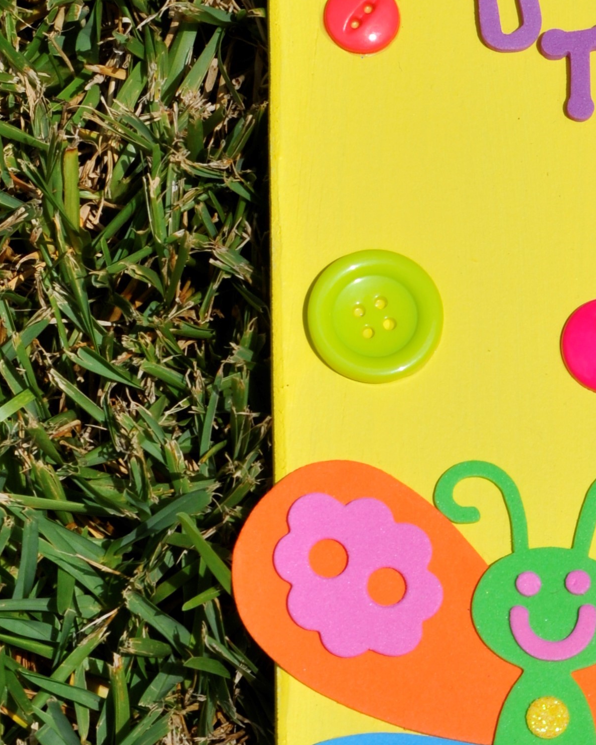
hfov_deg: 9.0
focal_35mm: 171
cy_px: 155
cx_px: 529
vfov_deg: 11.2
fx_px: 3771
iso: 200
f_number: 11
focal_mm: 55
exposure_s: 1/500
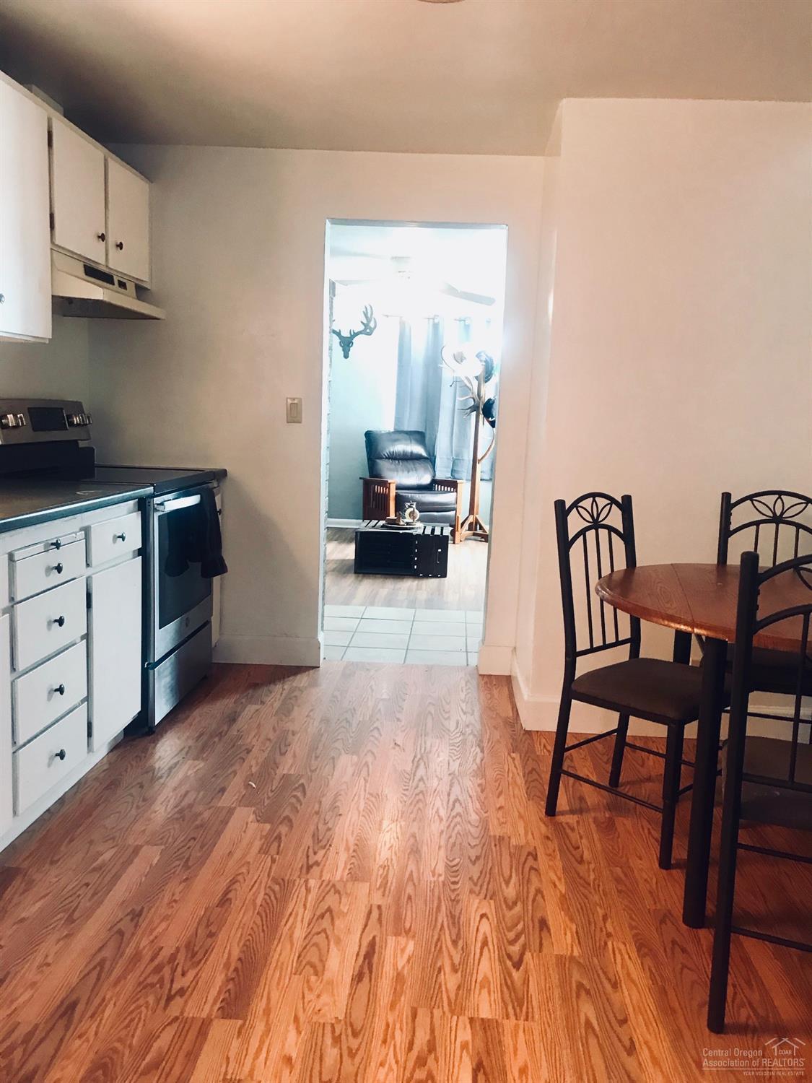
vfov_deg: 63.4
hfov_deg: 49.7
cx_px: 406
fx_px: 876
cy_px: 542
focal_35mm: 28
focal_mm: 3.99
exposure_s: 1/17
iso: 40
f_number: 1.8
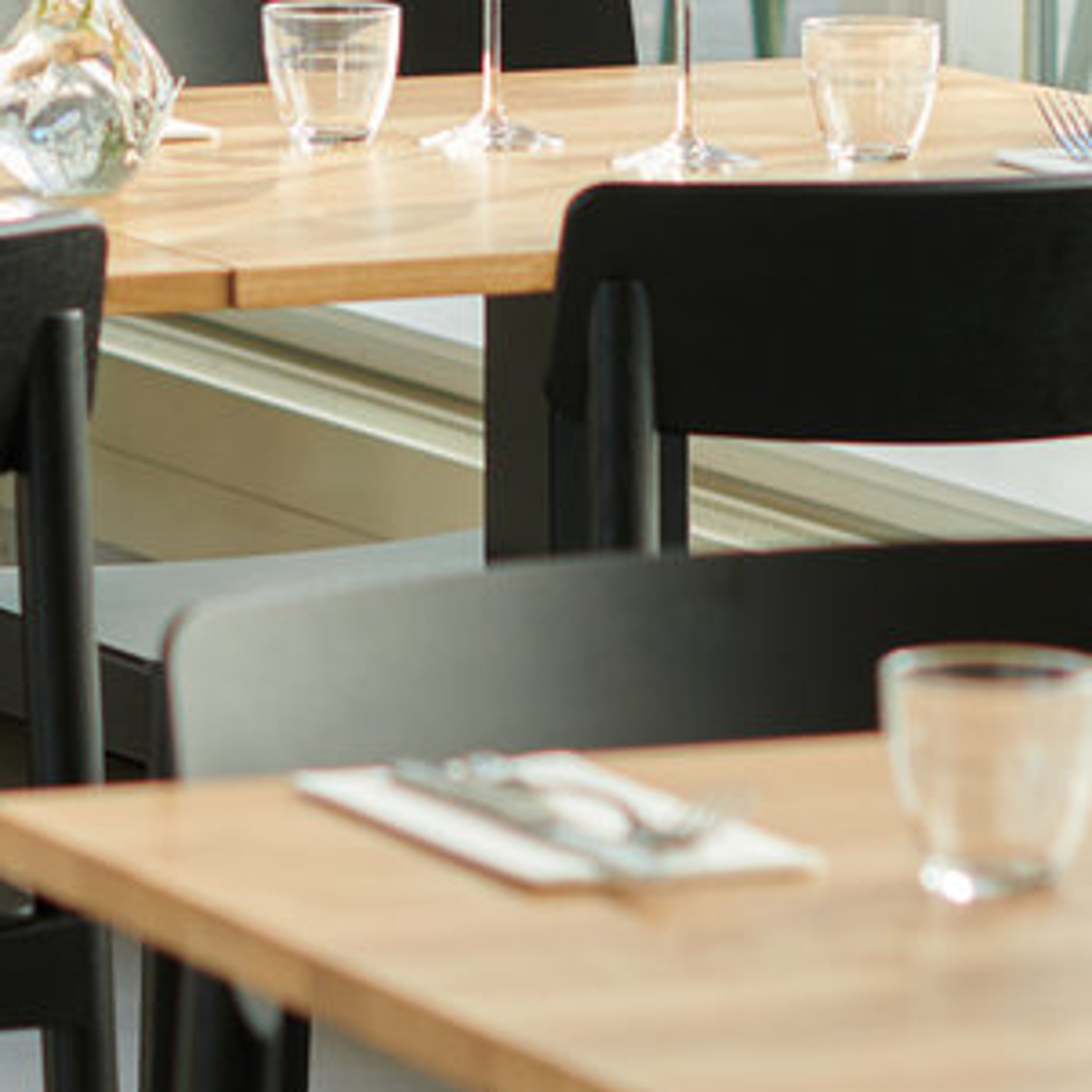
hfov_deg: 6.0
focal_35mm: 289
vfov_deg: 6.0
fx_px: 10315
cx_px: -272
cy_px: -615
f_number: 2.8
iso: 160
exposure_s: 1/125
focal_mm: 50
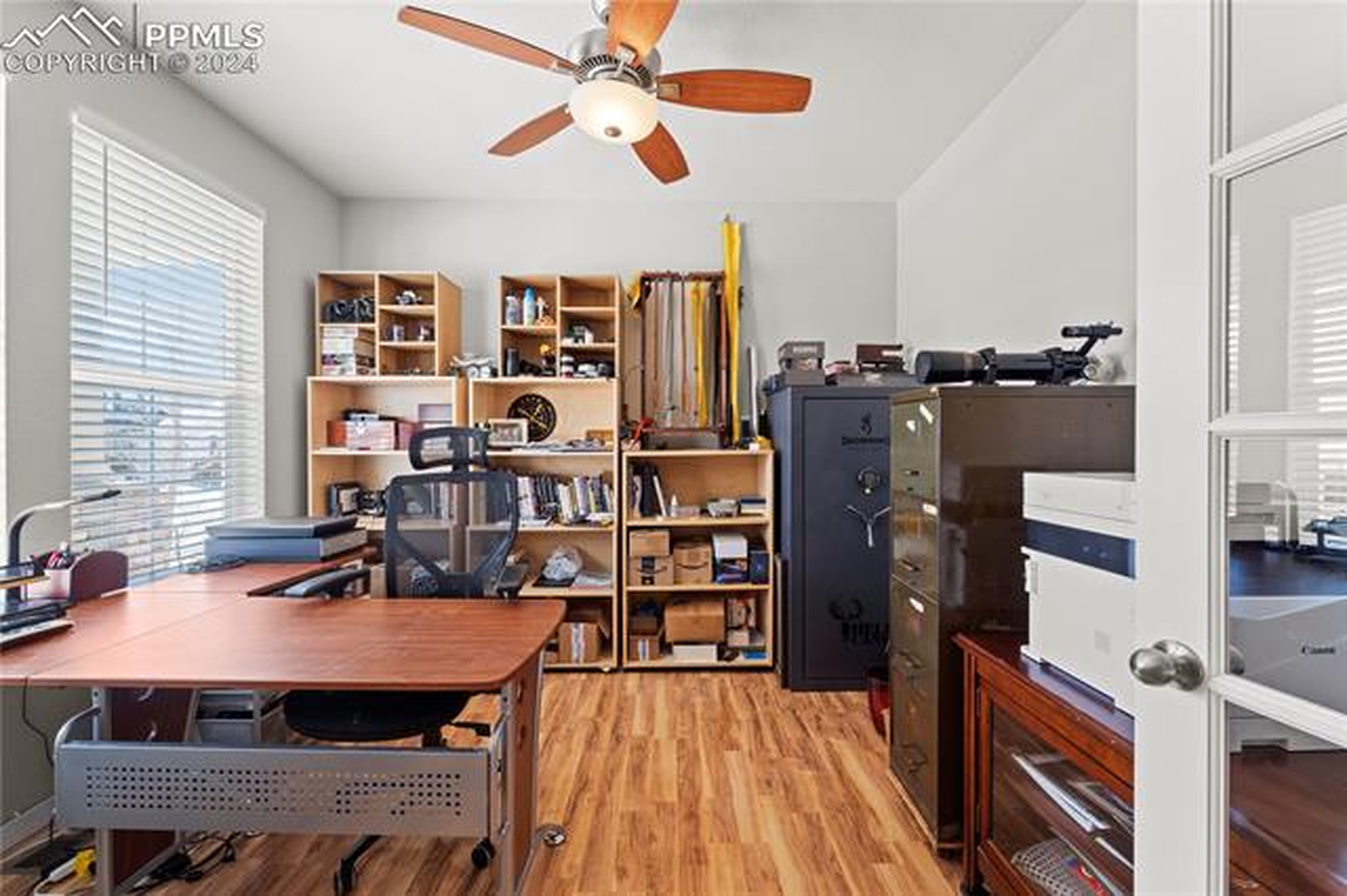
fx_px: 524
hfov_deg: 104.3
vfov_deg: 81.1
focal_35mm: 14
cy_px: 448
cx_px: 674
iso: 250
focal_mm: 14
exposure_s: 1/1.25
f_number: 10
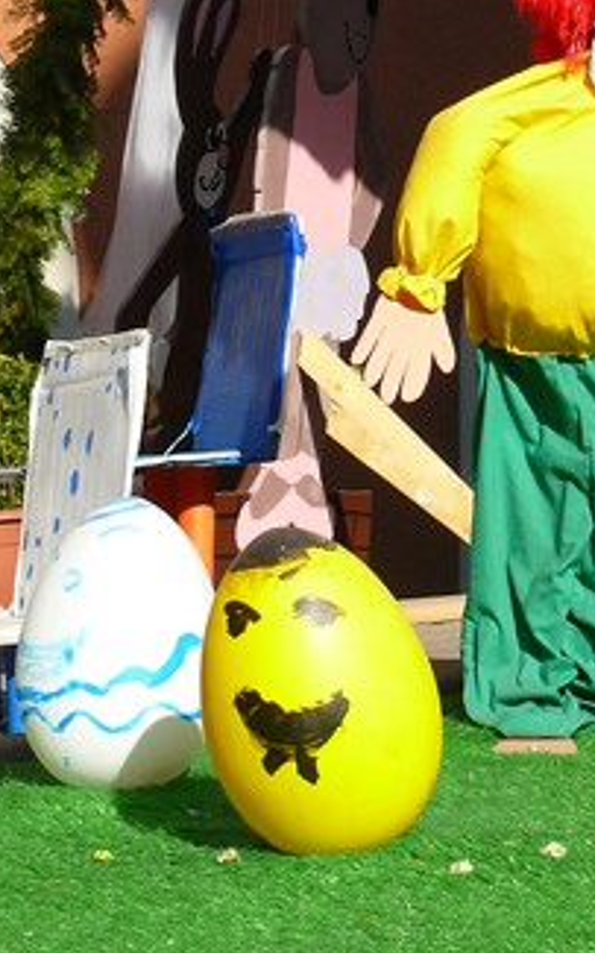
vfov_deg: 18.1
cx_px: 832
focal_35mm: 115
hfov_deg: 11.0
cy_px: 282
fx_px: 2985
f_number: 4
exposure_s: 1/200
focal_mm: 10
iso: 100
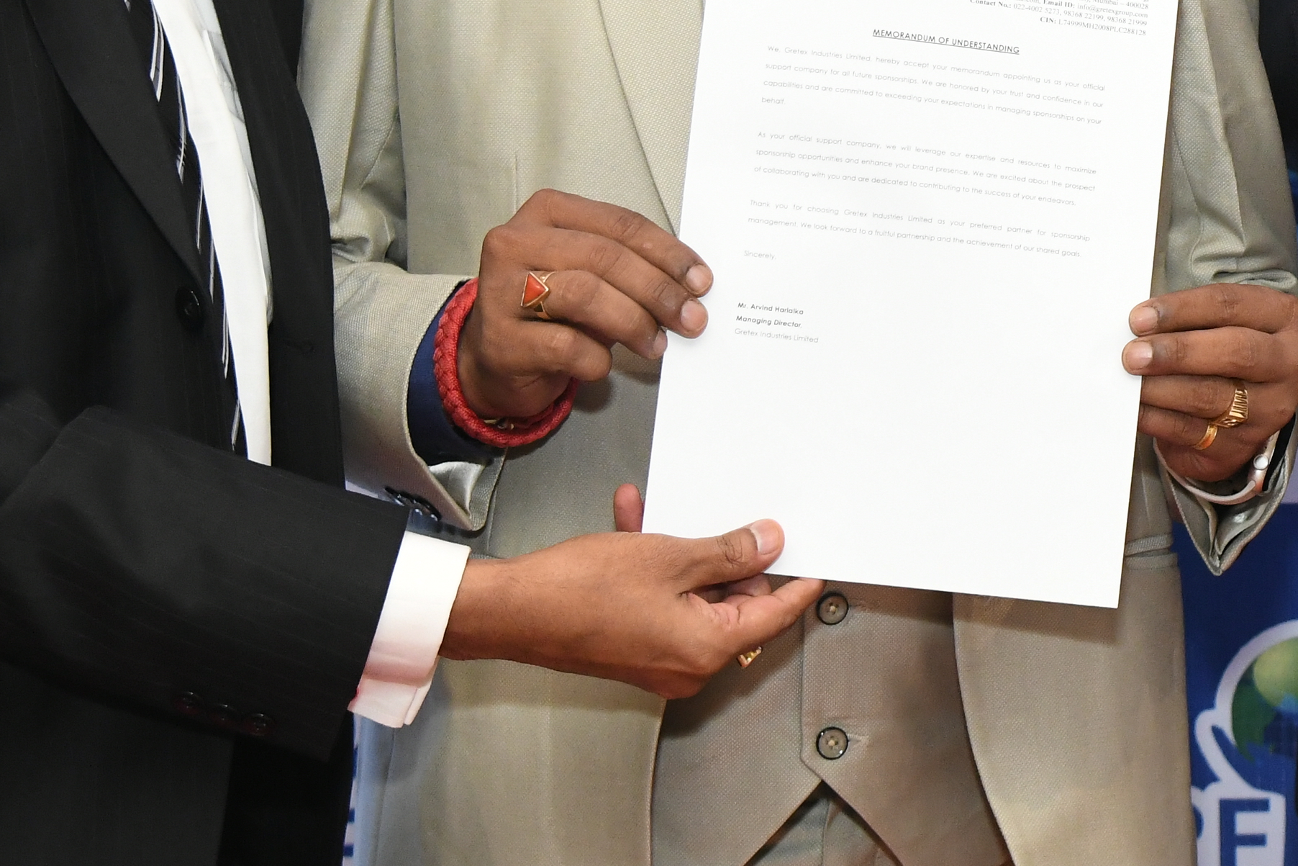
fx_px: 5444
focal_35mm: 151
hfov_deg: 13.3
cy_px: -54
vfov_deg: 9.0
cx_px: 1404
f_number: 5
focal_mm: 44
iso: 2000
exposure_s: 1/160
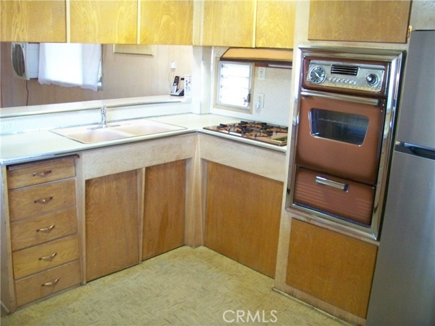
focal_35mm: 33
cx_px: 218
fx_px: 415
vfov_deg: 42.9
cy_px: 163
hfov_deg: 55.4
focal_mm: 5.85
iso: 640
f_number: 2.8
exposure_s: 1/30
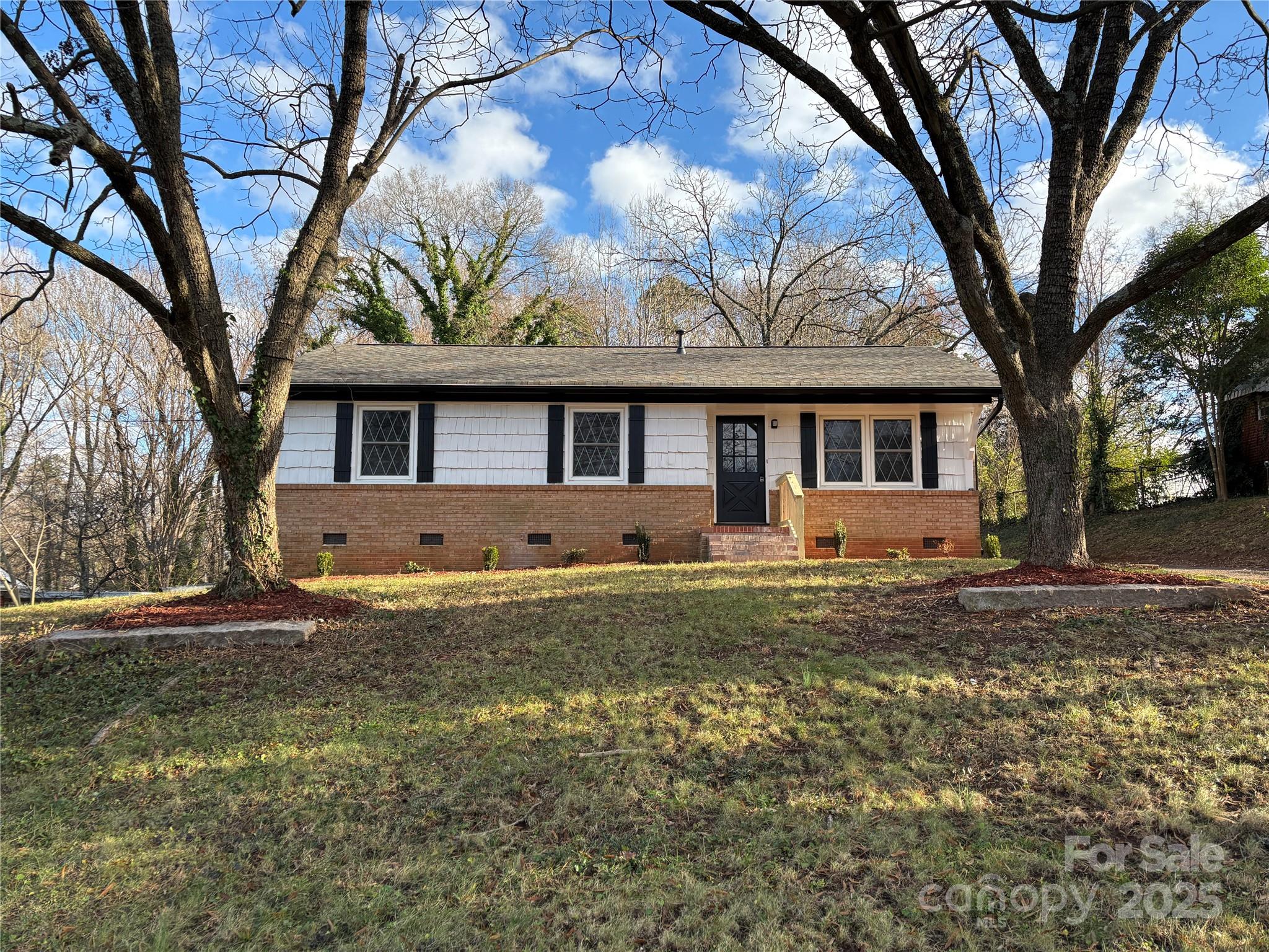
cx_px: 634
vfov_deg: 53.1
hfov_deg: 67.3
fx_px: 953
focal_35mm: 26
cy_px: 476
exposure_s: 1/1047
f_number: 1.6
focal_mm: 5.96
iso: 50
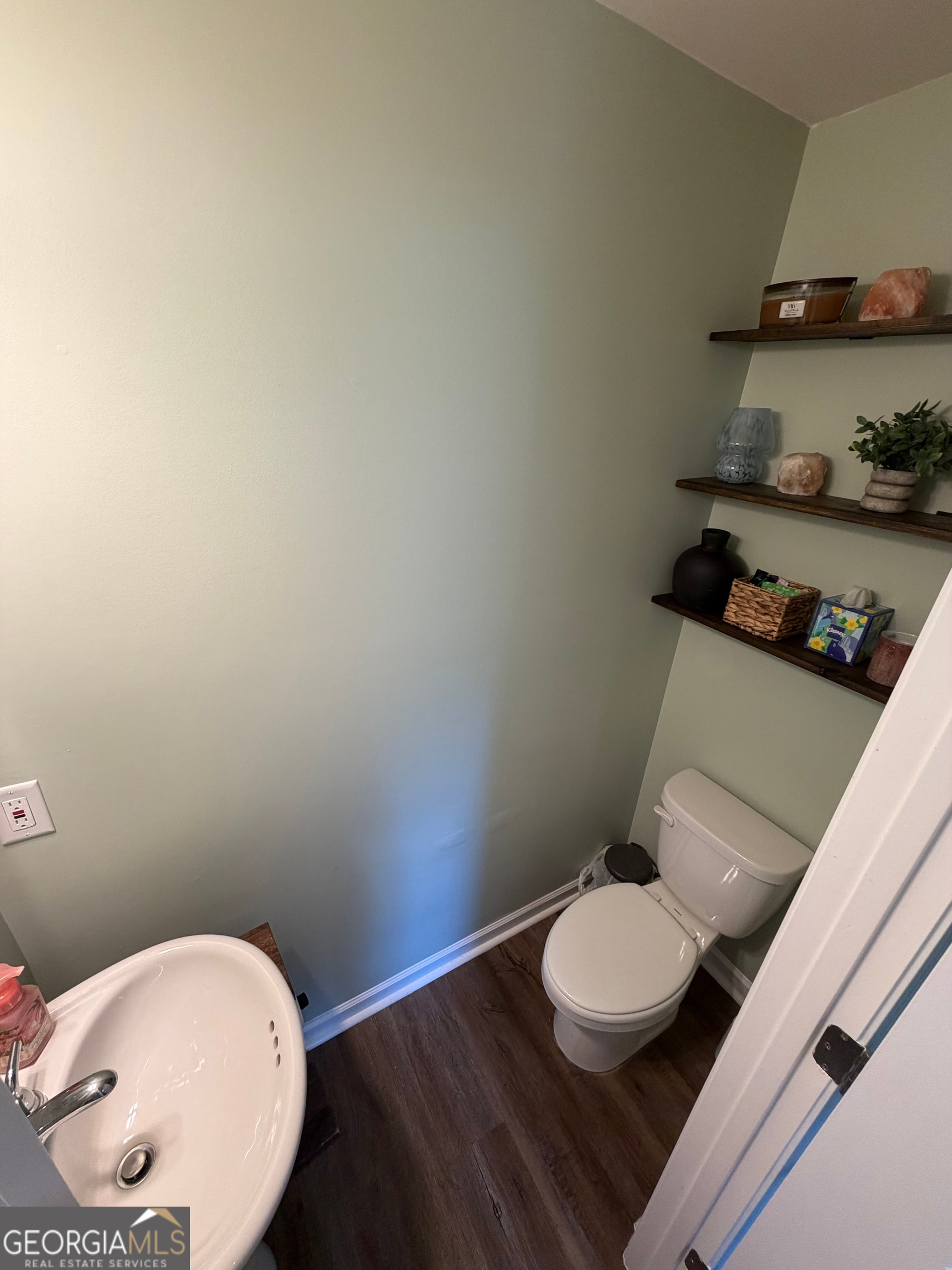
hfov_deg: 85.7
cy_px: 635
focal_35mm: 14
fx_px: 513
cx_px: 476
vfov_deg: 102.1
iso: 160
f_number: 2.2
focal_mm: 2.22
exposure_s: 1/60
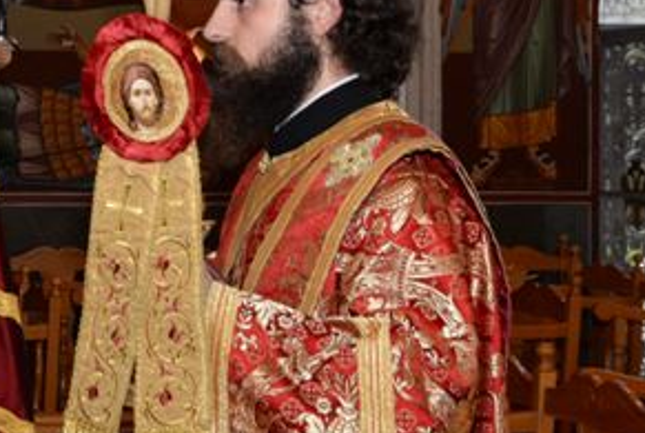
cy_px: 90
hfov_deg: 17.1
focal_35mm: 112
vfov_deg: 12.2
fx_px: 2010
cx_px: -206
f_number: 7.1
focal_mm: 34
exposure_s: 1/60
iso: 800
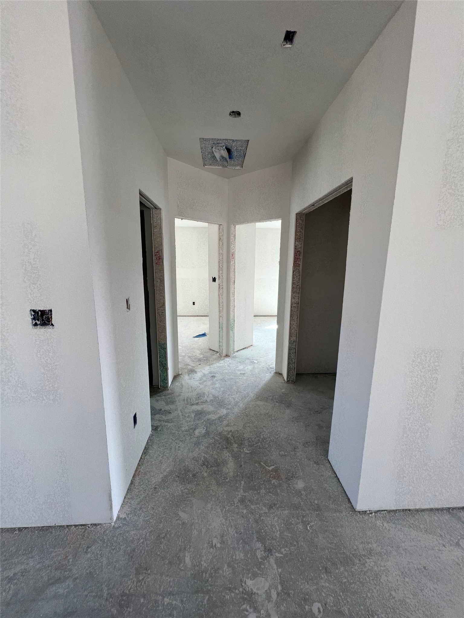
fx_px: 232
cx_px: 232
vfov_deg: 106.2
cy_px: 309
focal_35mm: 13
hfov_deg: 89.9
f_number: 1.8
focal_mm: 1.57
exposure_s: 1/99
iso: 64
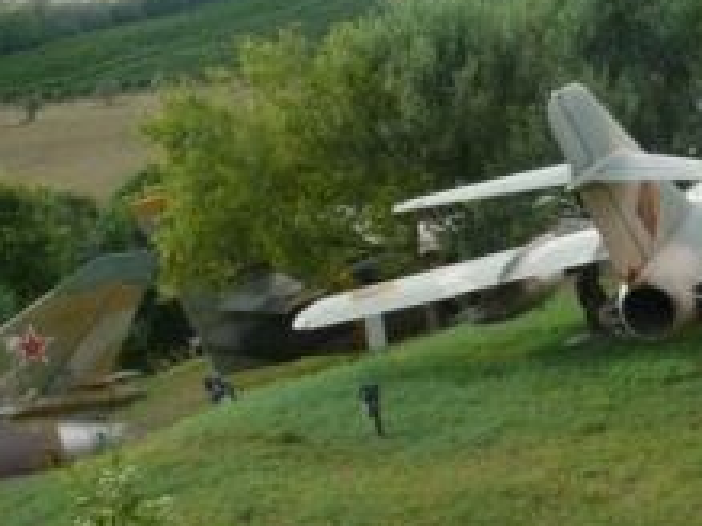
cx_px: 795
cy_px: 245
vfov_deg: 18.4
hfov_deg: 22.8
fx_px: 1621
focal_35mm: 80
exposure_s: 1/250
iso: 100
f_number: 4.5
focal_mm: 7.4
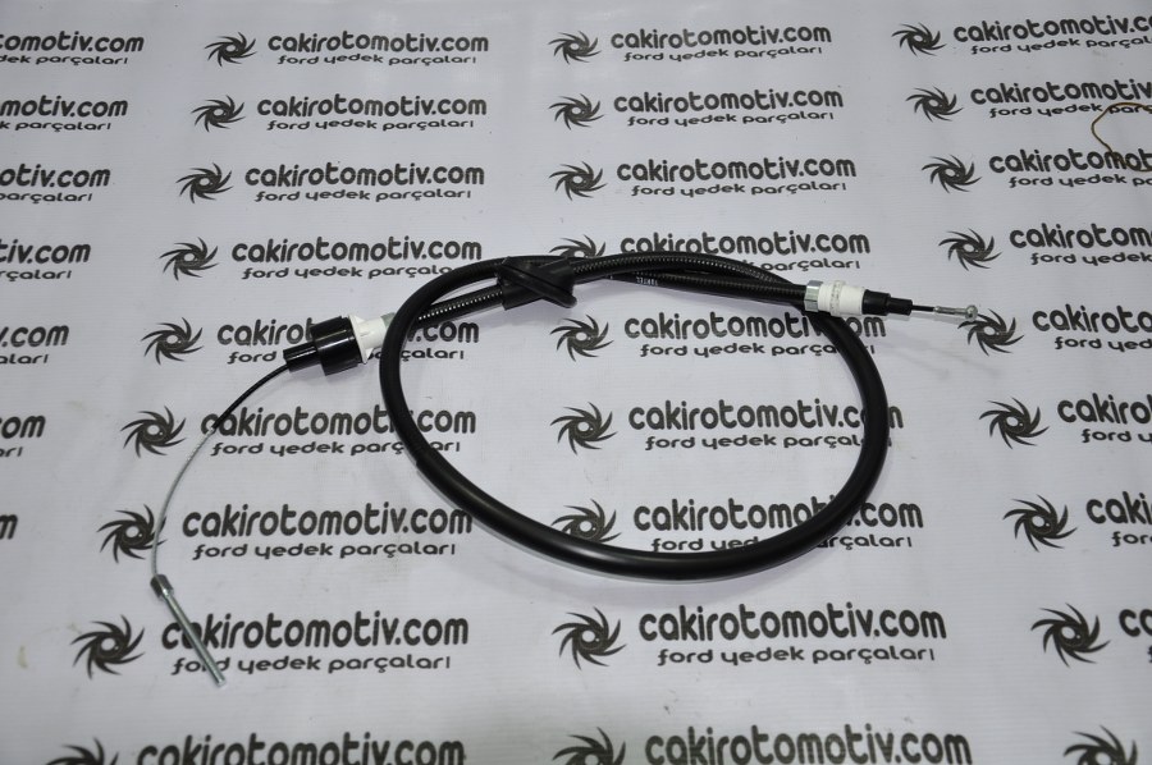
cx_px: 576
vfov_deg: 28.0
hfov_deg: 41.2
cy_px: 382
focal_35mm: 48
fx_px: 1534
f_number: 4.5
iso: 200
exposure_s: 1/100
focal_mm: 32
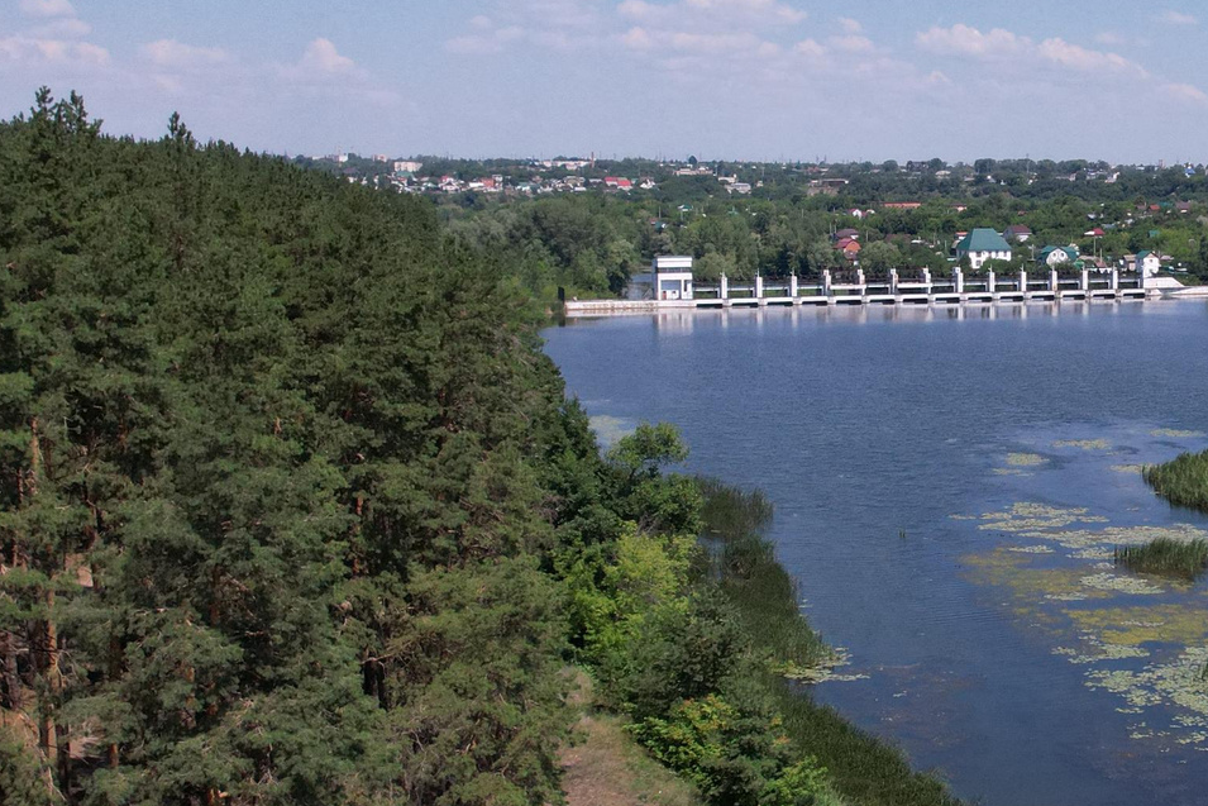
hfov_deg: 32.7
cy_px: 352
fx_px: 1980
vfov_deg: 23.0
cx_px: 1017
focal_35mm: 59
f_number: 2.8
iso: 400
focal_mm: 8.38
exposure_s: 1/240
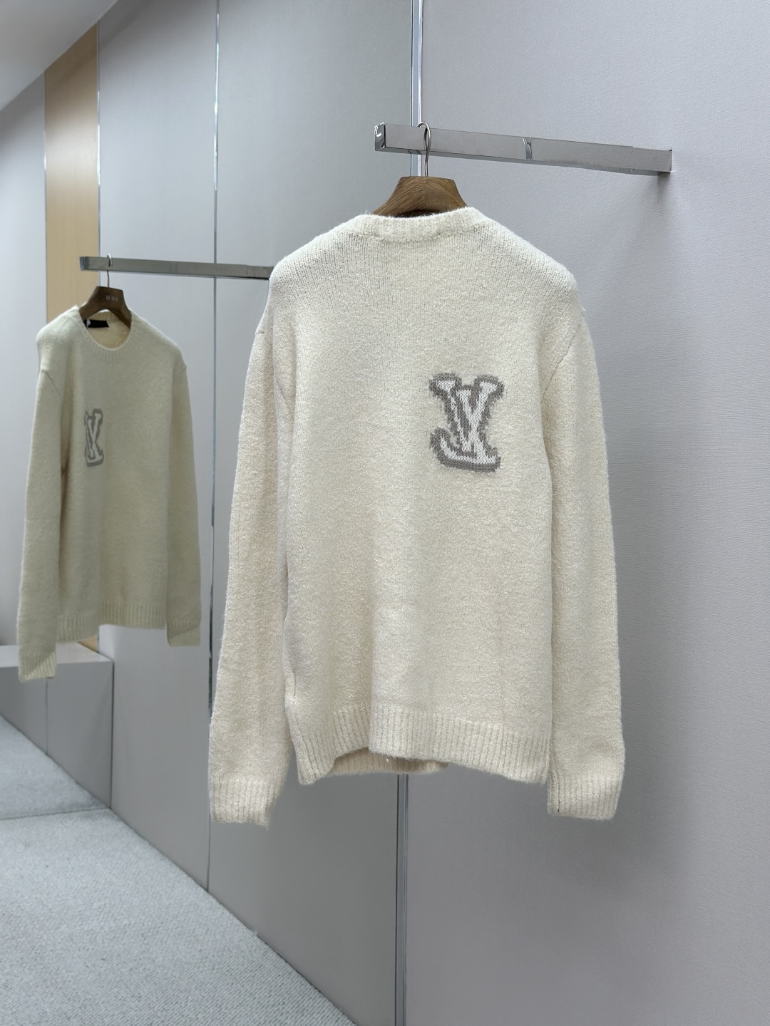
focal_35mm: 48
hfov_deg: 30.3
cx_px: 385
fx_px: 1424
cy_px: 513
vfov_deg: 39.7
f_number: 1.78
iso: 80
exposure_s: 1/469
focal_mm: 6.86
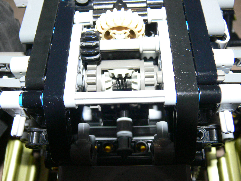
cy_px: 90
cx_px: 120
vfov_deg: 39.7
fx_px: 251
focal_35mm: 36
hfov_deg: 51.4
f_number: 4
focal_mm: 7.6
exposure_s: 1/30
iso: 100
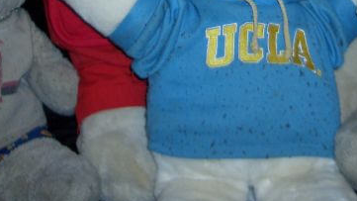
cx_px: 239
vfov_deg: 15.6
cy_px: -50
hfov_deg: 28.4
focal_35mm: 74
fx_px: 700
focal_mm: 5.8
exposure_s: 1/60
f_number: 2.6
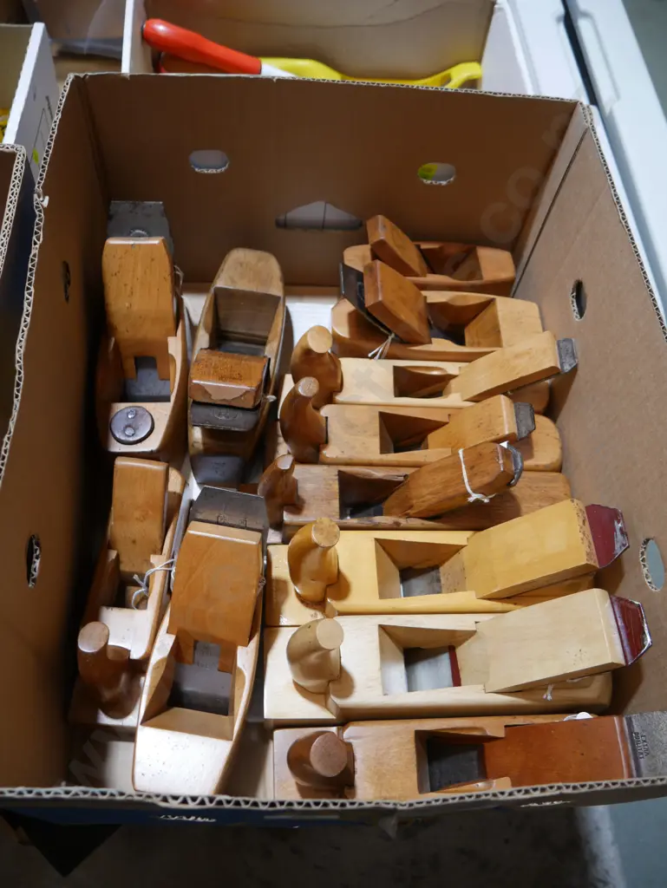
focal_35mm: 28
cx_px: 334
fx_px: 719
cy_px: 444
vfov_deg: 63.4
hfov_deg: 49.8
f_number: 3.5
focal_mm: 14
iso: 250
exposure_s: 1/60
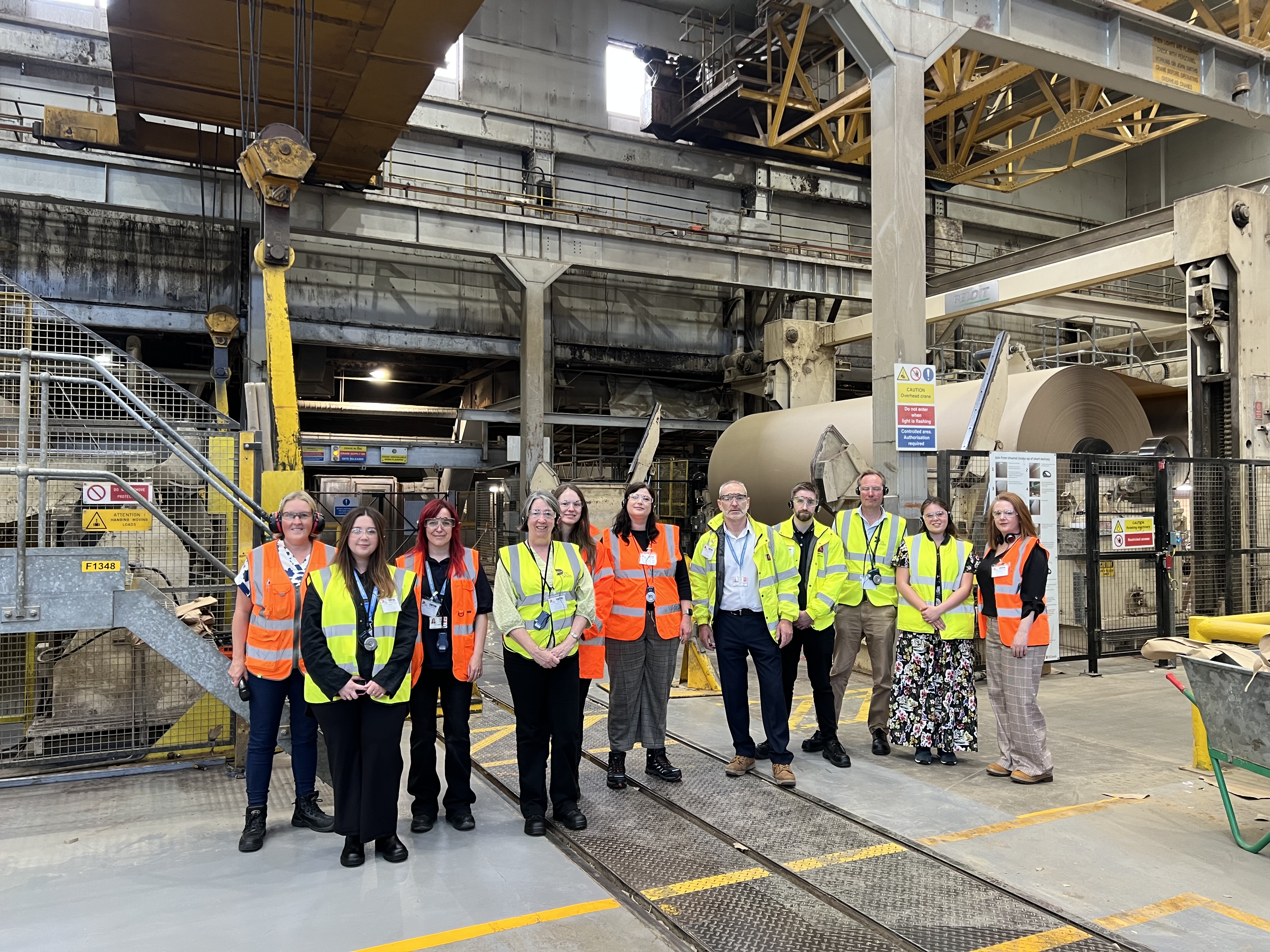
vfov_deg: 53.1
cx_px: 635
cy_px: 476
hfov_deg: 67.3
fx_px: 954
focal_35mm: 26
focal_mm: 5.7
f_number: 1.5
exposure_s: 1/50
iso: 100
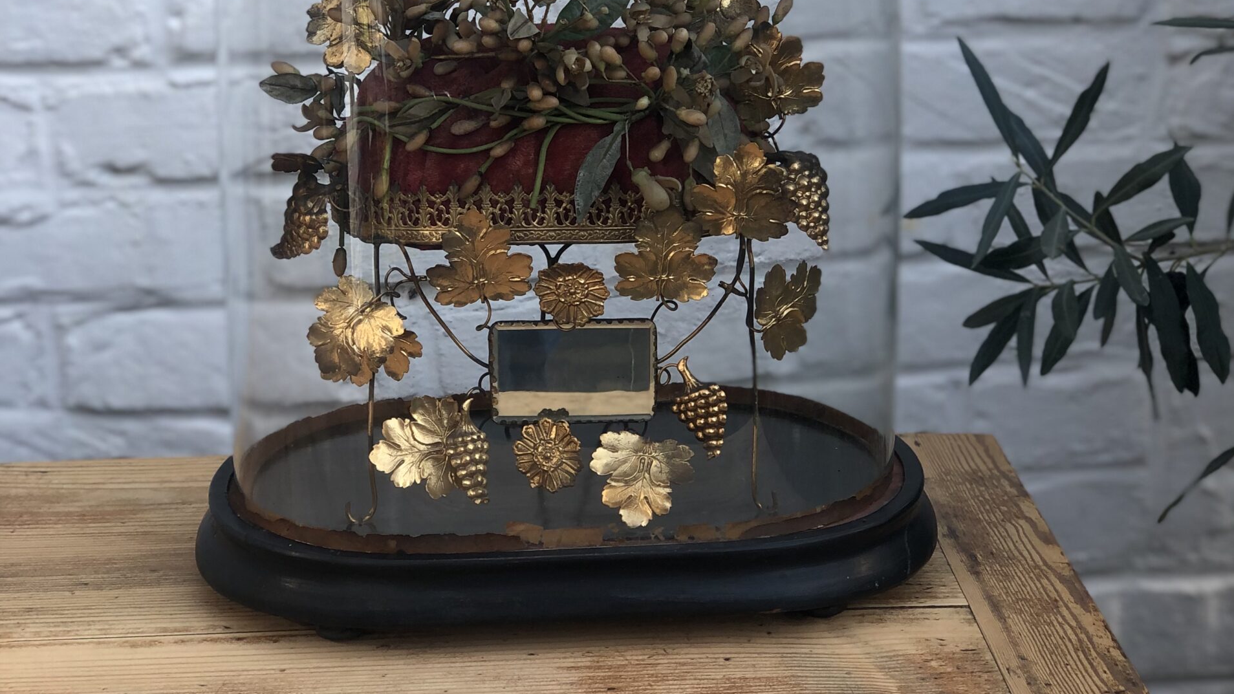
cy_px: 136
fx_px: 2487
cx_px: 620
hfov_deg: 27.9
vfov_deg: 15.8
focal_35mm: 76
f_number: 2.4
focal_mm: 6
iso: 25
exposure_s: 1/120
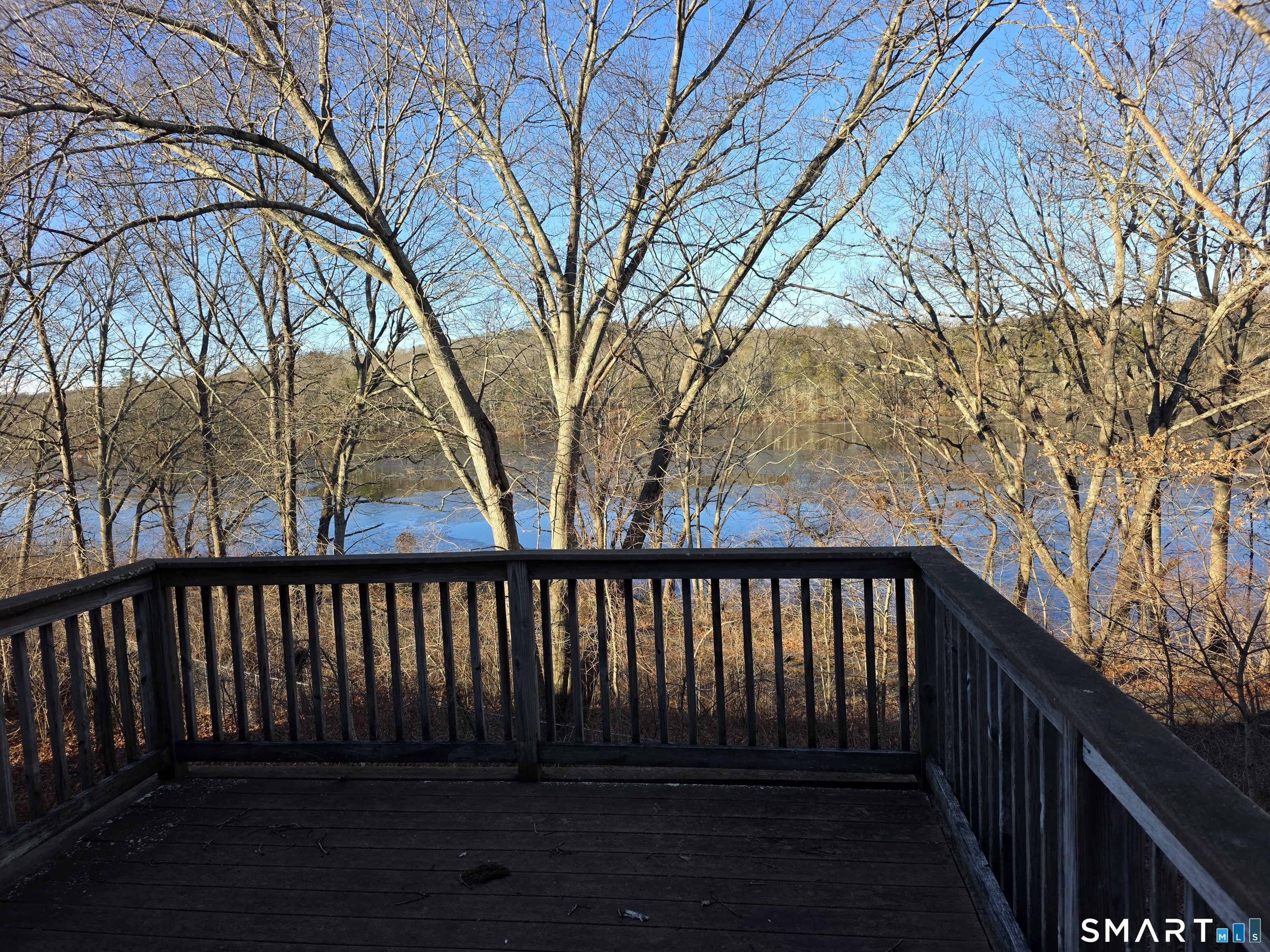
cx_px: 635
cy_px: 476
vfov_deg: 58.9
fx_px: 844
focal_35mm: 23
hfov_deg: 73.9
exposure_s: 1/1737
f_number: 1.7
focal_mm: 6.3
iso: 80
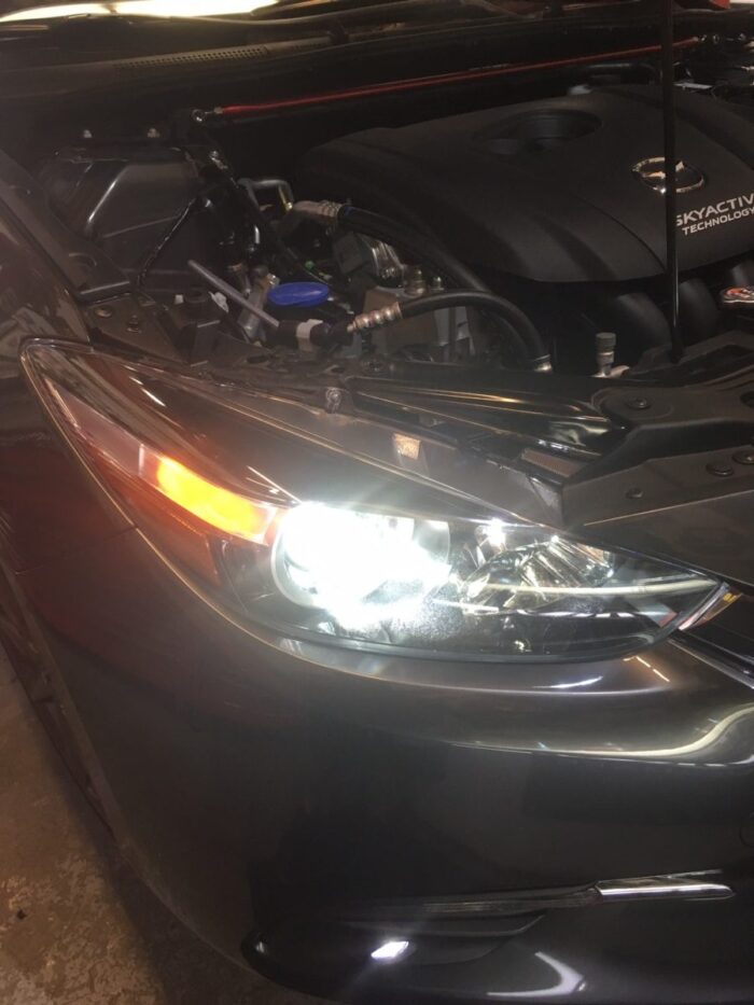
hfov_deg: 48.2
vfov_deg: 61.7
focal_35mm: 29
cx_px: 377
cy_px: 502
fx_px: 842
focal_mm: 4.15
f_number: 2.2
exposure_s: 1/30
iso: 80
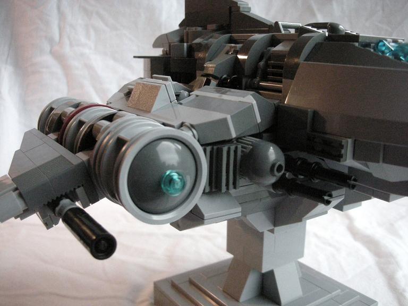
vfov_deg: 40.7
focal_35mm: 35
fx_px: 413
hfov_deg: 52.6
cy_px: 153
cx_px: 204
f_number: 2.8
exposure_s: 1/120
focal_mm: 5.8
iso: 409
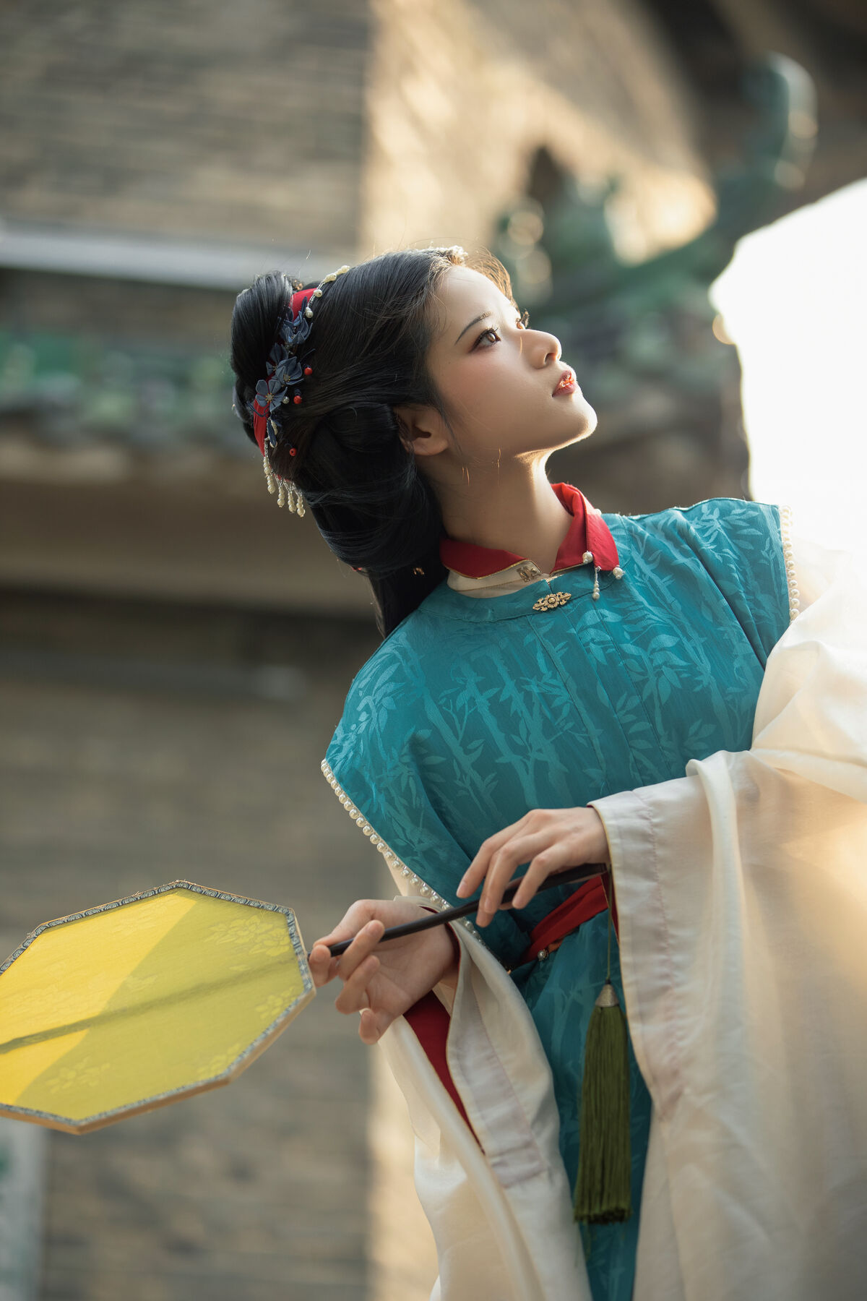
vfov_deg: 19.6
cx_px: 434
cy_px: 650
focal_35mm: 104
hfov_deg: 13.2
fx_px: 3757
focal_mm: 105
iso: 200
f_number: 2.8
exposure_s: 1/500
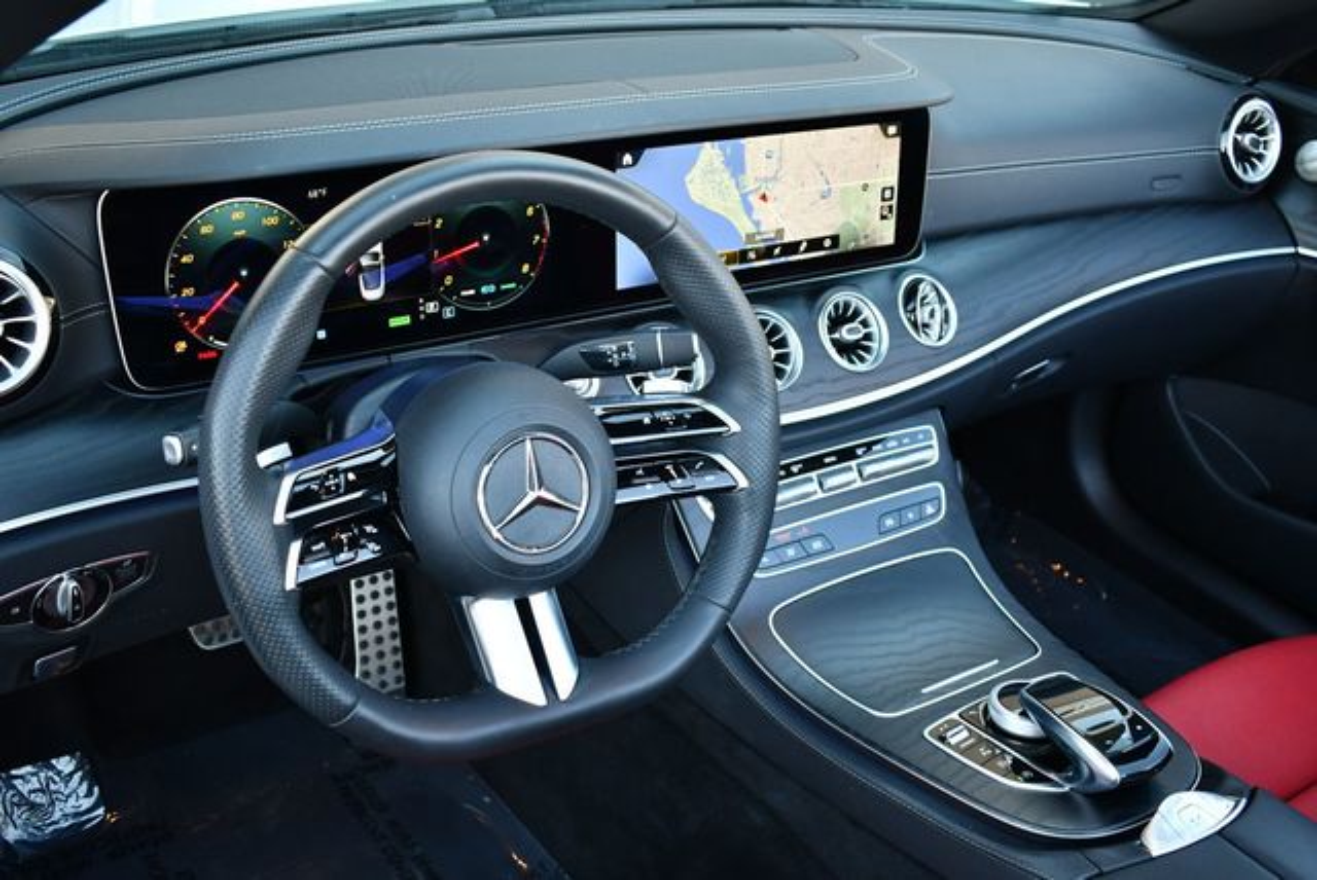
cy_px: 440
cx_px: 658
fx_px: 1318
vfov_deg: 36.9
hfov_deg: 53.1
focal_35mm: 36
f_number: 3.5
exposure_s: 1/250
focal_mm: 18
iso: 800
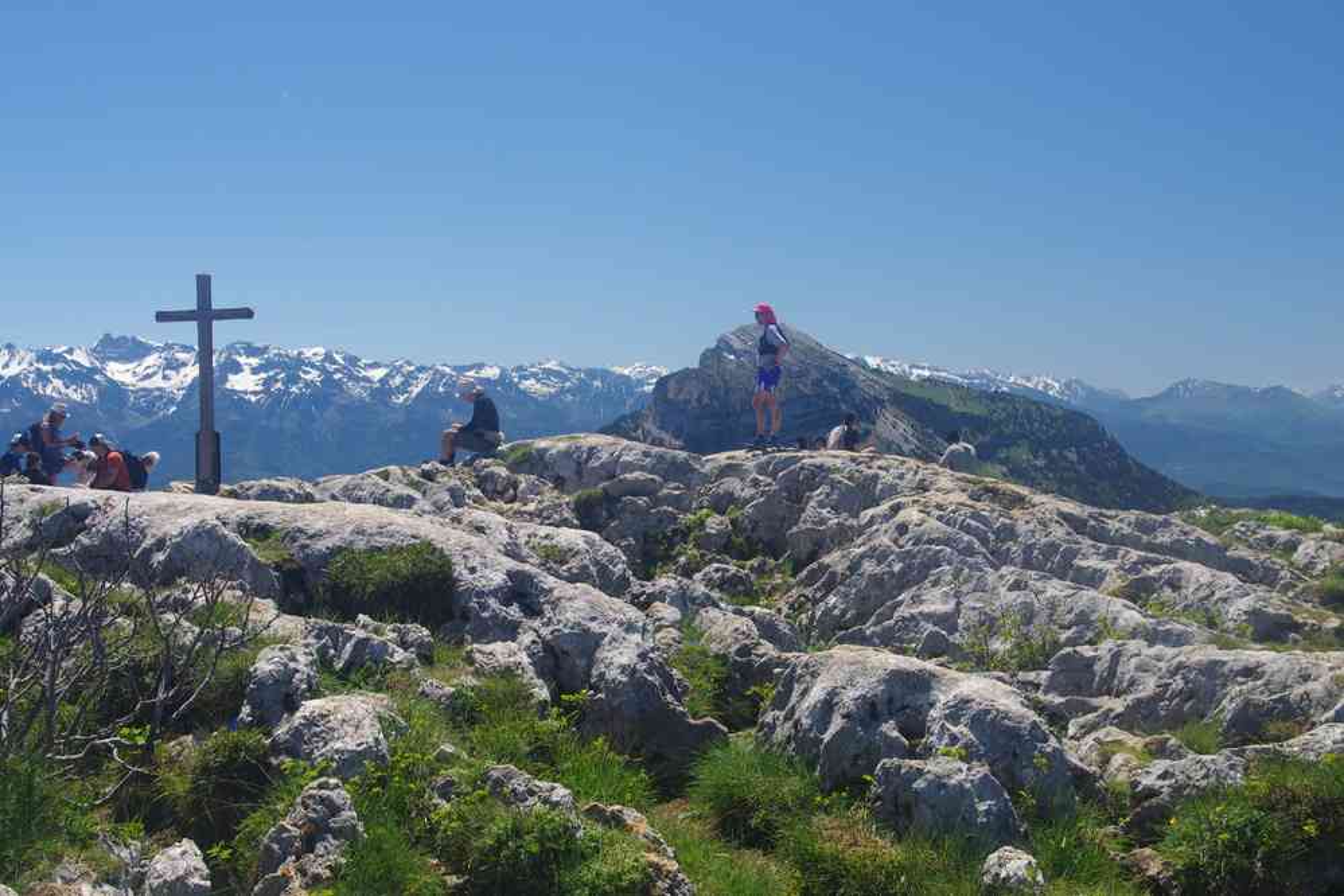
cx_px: 672
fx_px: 1568
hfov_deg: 46.4
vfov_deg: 31.9
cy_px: 448
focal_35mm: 42
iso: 200
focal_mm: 28
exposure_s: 1/100
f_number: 11
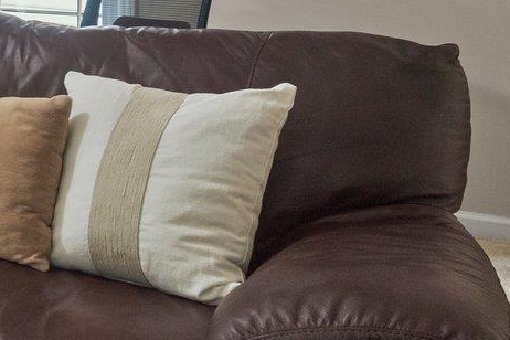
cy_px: -54
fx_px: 1006
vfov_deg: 18.3
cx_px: -368
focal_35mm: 71
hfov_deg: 21.0
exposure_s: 1.5
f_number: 8
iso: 400
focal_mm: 16
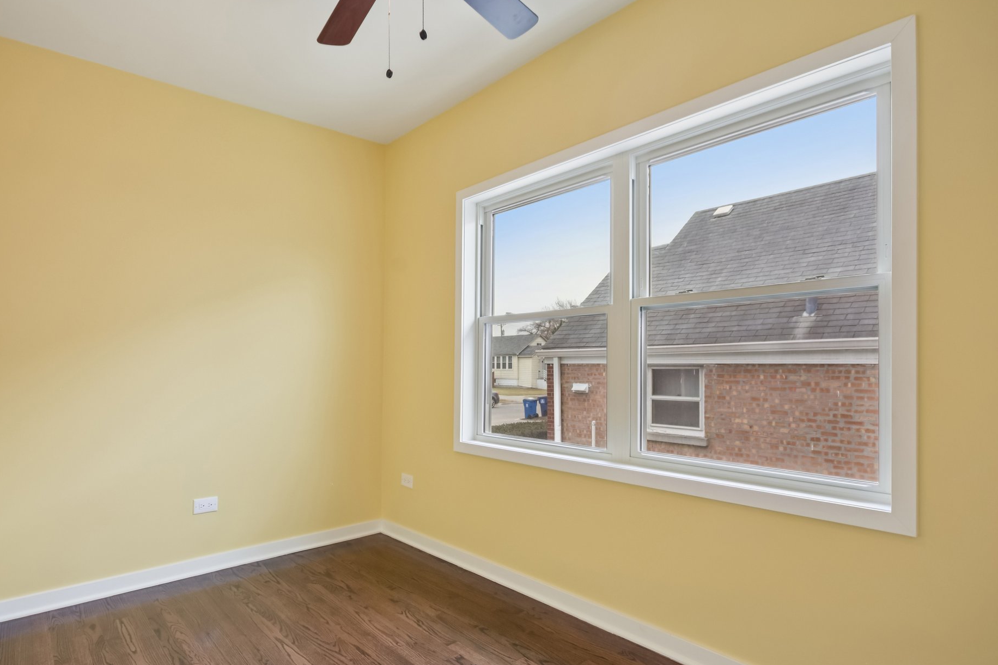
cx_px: 447
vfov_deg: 63.7
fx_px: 534
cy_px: 356
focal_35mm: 19
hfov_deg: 85.8
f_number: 8
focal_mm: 11.5
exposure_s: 1/100
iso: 400
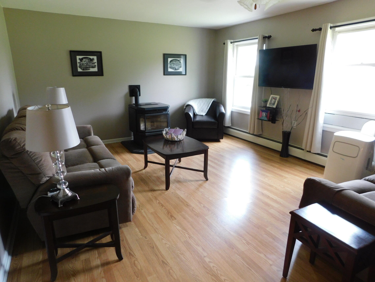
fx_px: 249
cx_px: 188
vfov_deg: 58.9
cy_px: 141
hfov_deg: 73.9
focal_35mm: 23
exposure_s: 1/30
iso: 220
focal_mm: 4
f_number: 3
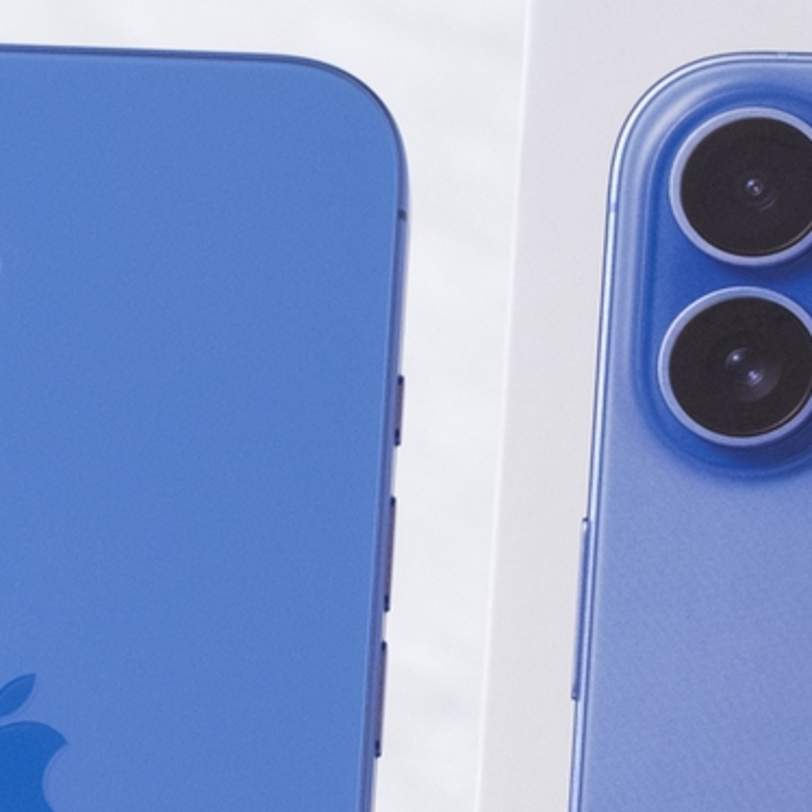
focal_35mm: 377
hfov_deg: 4.6
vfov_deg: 4.6
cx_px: 378
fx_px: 10005
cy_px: 855
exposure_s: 1/30
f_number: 5
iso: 320
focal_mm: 55
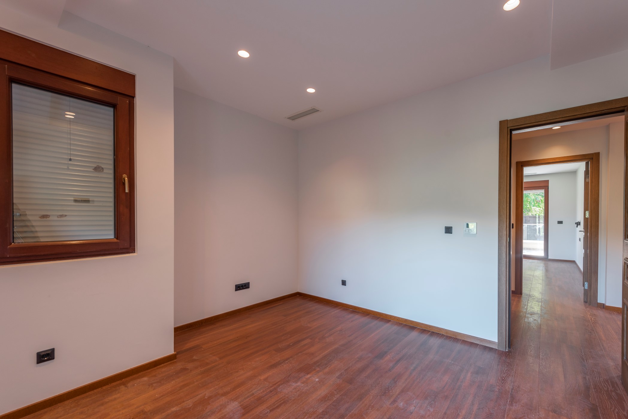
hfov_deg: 104.2
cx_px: 314
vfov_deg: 81.3
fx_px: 244
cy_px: 210
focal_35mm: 14
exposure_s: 1/6
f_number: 5
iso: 64
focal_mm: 14
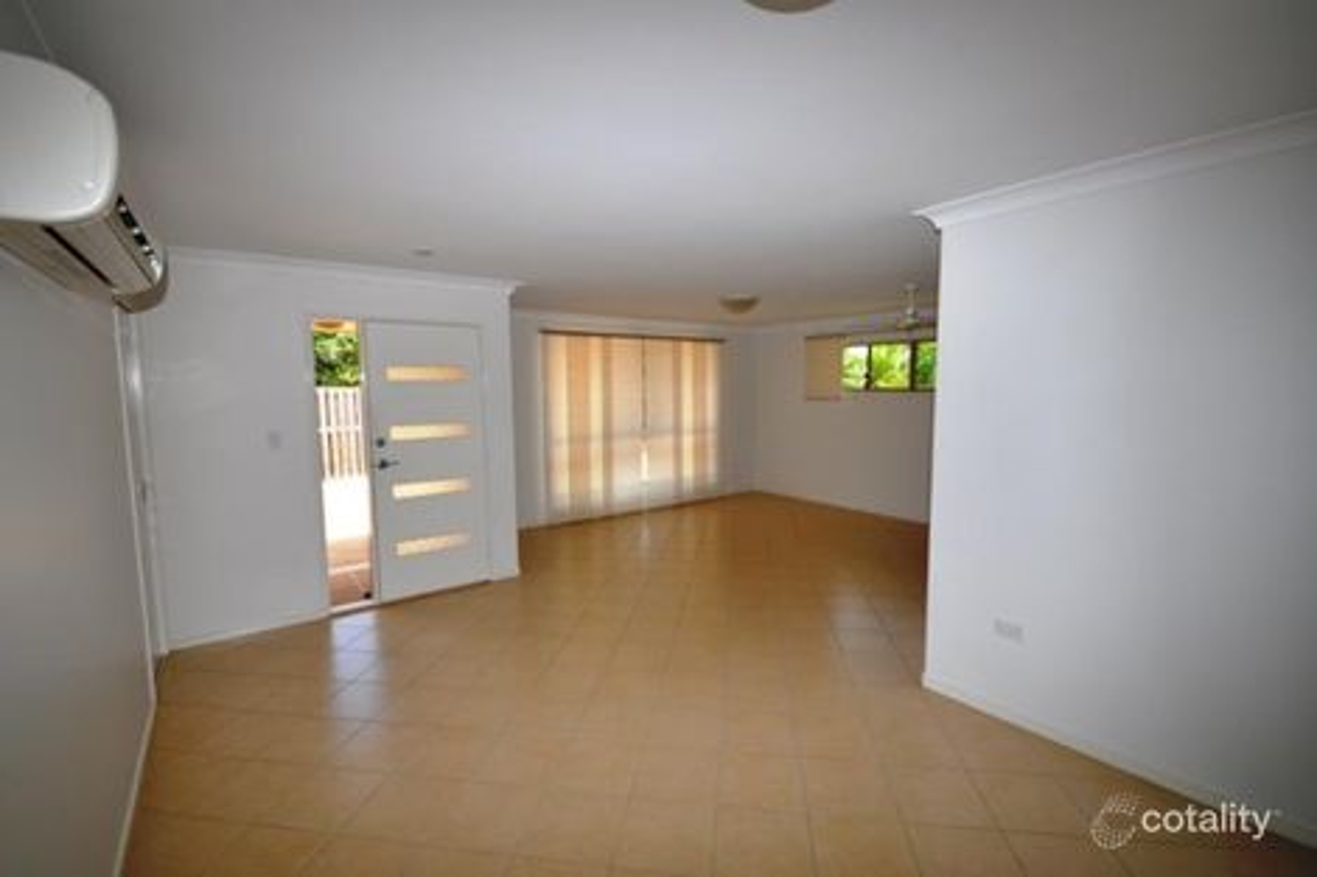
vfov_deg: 77.3
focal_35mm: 15
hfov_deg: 100.4
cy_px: 438
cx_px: 658
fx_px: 549
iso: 320
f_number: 5.6
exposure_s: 1/125
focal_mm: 10
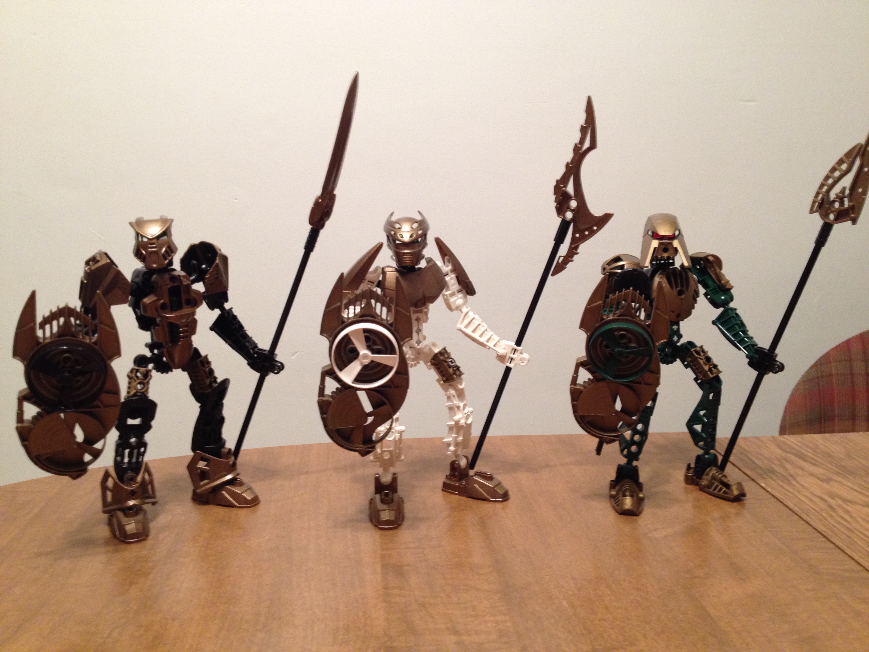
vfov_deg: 40.7
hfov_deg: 52.6
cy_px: 326
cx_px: 434
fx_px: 879
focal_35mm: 35
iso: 160
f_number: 2.4
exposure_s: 1/20
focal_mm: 4.28
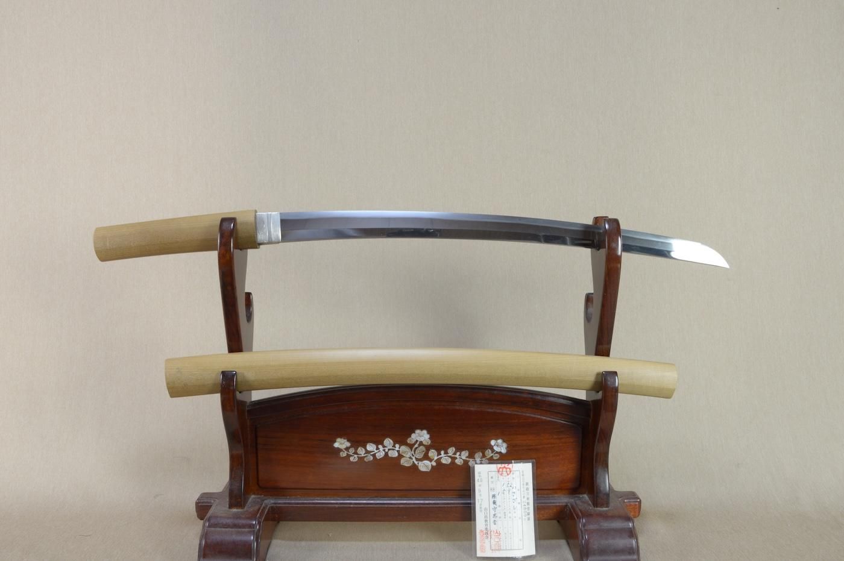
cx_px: 422
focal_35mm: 30
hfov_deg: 62.0
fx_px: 703
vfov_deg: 43.5
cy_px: 280
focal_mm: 20
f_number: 11
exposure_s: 1/2
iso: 400
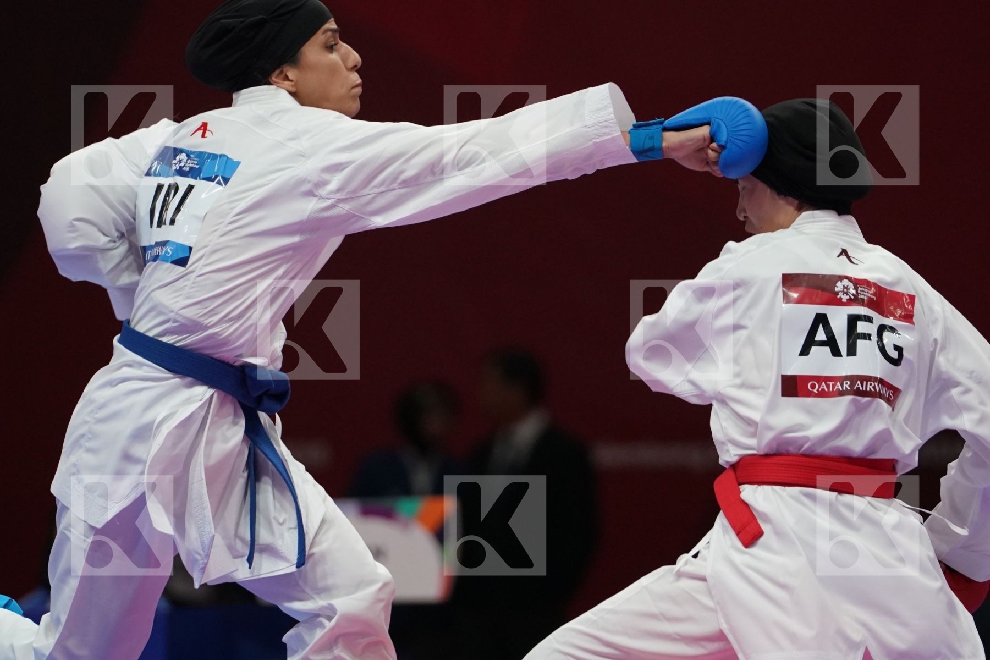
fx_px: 10642
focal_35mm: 387
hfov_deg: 5.3
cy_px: 330
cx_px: 495
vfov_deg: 3.6
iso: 2500
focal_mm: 258
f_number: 4
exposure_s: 1/1000
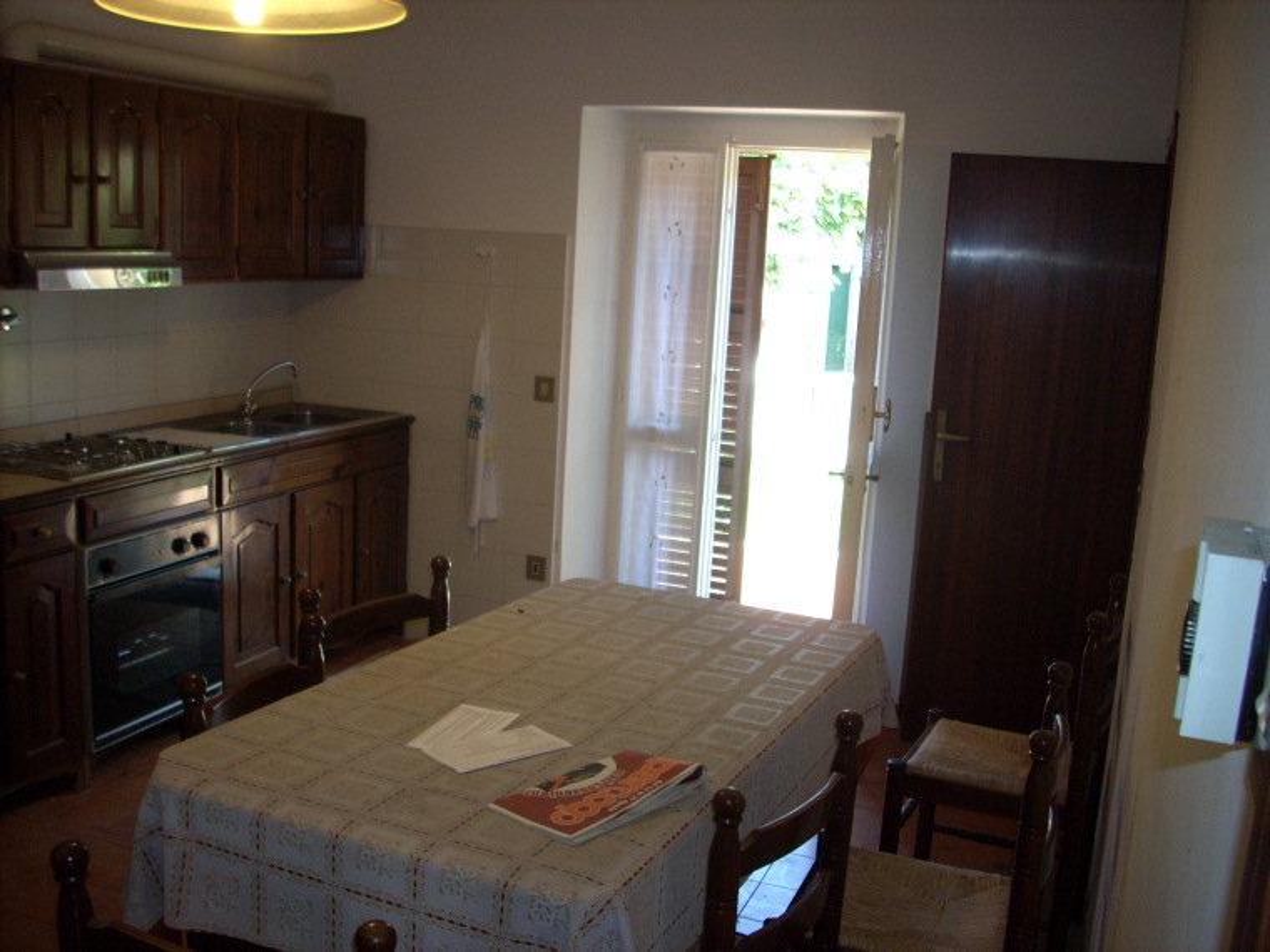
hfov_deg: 50.1
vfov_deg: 38.7
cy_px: 476
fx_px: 1357
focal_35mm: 37
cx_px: 635
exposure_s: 1/30
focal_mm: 6.2
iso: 141
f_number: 2.8
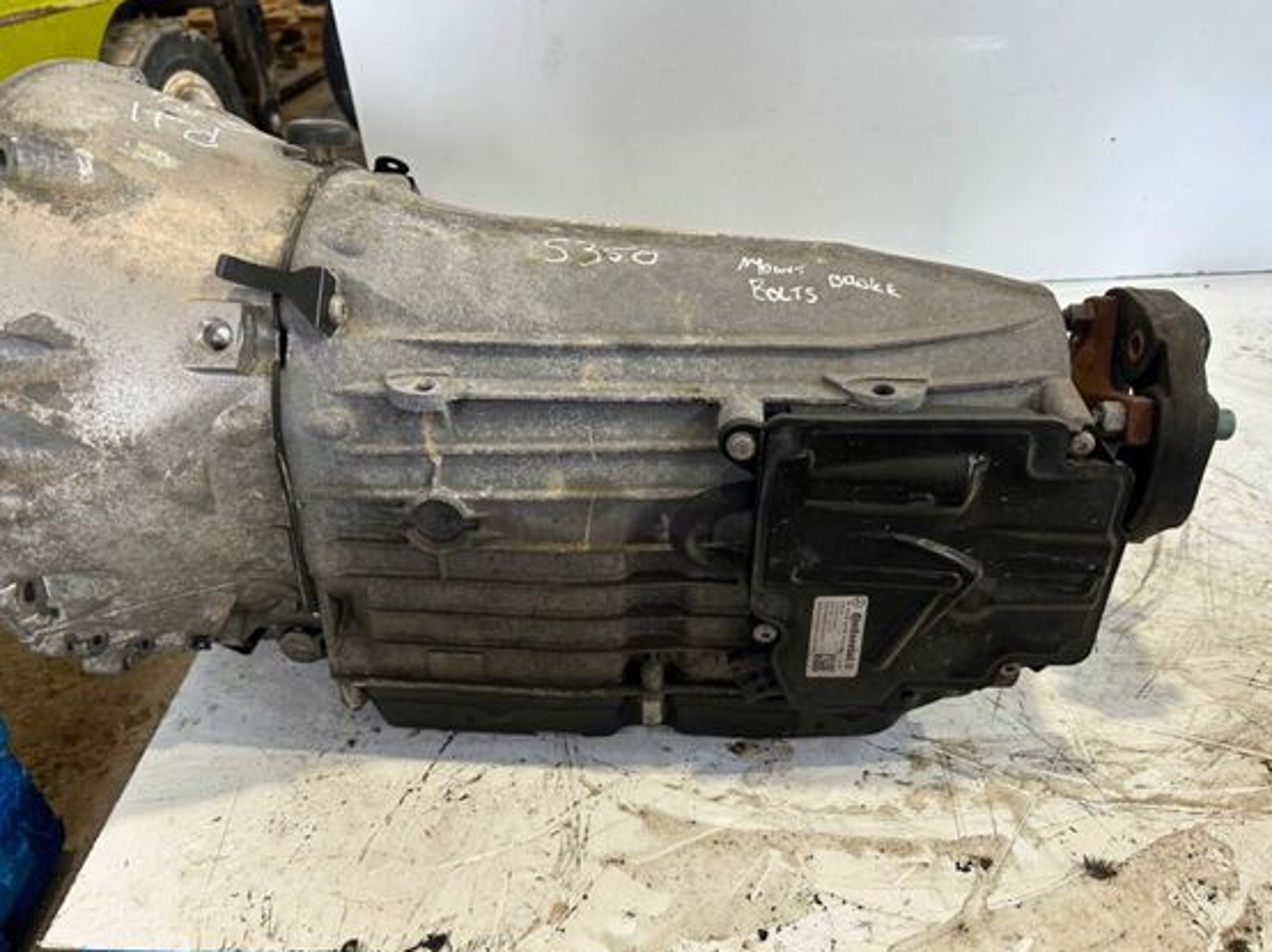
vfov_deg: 53.0
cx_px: 613
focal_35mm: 26
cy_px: 489
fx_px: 955
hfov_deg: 67.3
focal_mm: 6.86
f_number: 1.78
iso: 160
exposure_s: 1/50
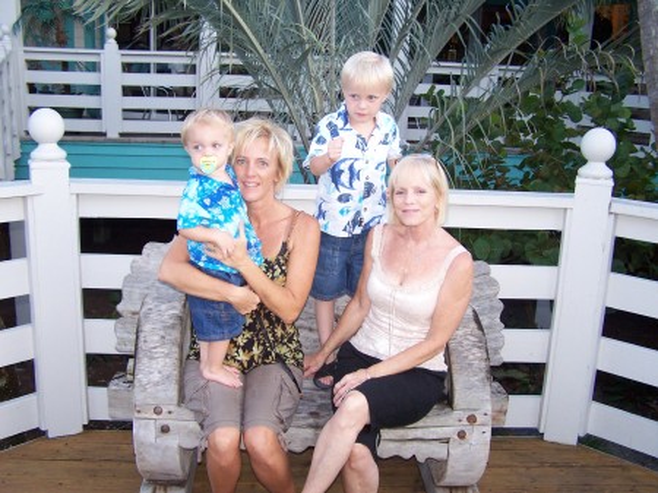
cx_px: 329
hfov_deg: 49.0
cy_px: 246
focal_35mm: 38
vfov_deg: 37.7
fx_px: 722
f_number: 2.8
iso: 140
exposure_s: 1/60
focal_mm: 6.3
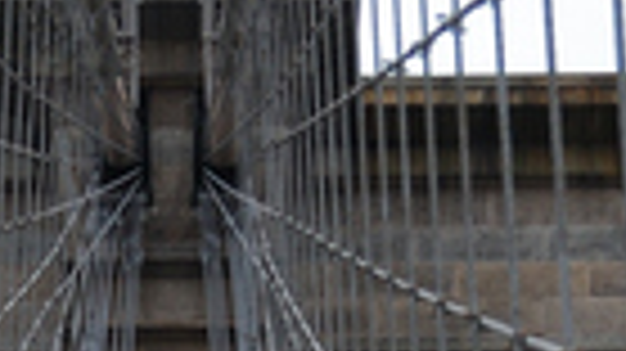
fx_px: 4745
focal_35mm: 286
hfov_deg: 7.5
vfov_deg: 4.2
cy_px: 850
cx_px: 207
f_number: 5
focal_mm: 36
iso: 100
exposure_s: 1/100
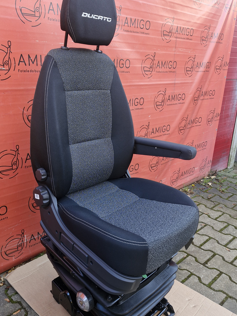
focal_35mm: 29
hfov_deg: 47.8
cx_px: 90
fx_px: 265
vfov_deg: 61.7
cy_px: 159
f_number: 1.8
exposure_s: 1/332
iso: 50
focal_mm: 5.54
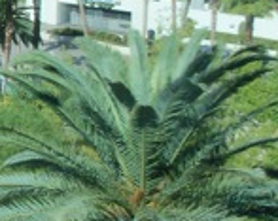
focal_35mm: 128
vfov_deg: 12.0
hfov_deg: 13.6
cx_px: -212
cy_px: 48
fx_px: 1051
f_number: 3
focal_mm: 6.3
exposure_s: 1/100
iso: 80
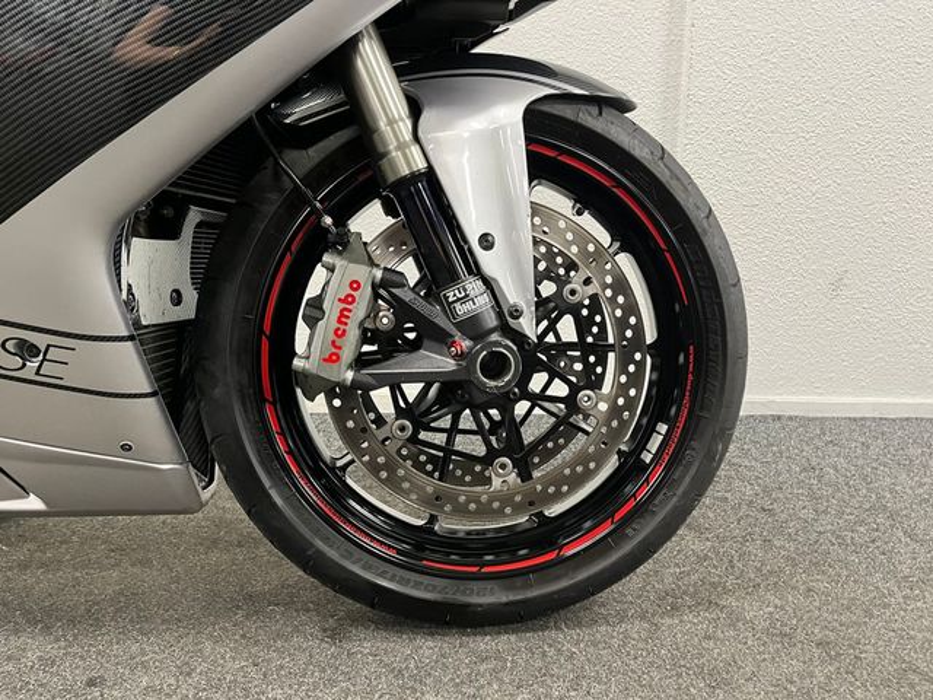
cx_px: 466
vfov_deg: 53.1
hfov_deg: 67.3
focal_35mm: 26
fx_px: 701
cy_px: 350
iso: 250
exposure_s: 1/50
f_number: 1.6
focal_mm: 5.1
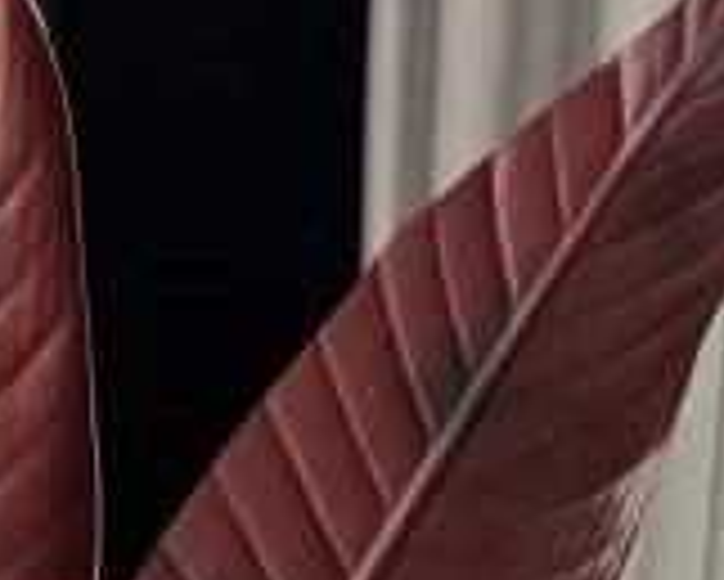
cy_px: 1969
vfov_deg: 6.5
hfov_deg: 8.9
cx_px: -508
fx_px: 4503
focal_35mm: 210
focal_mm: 6.76
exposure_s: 1/114
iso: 200
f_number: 1.78
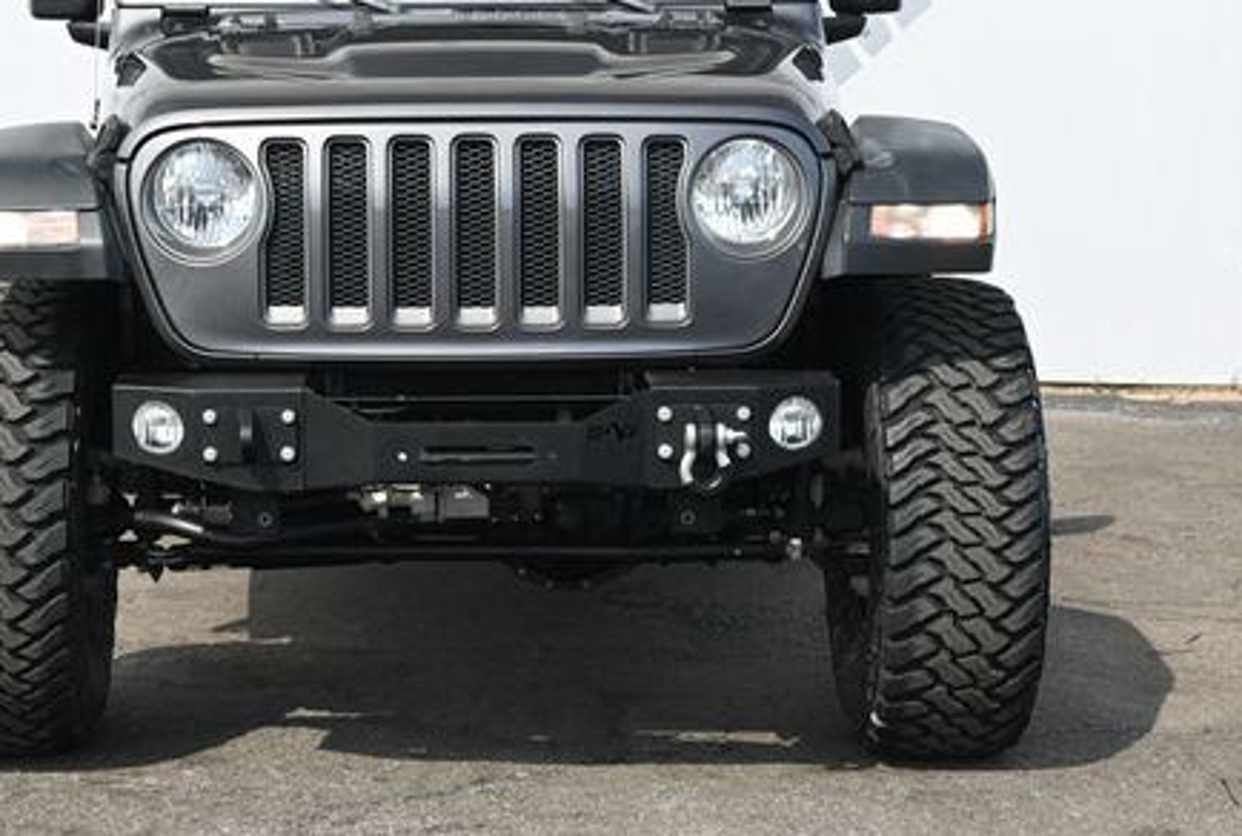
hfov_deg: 24.1
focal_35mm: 84
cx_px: 469
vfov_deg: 16.3
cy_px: 223
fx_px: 2906
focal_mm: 38
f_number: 5.6
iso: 180
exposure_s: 1/250
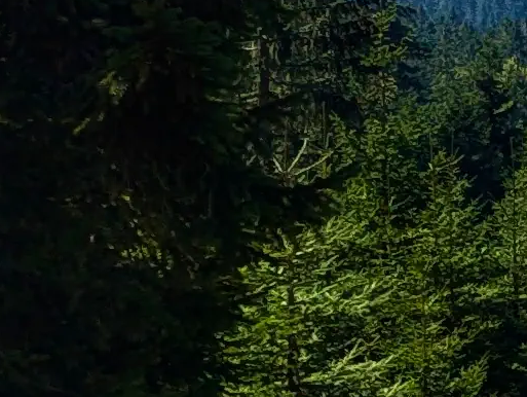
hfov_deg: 8.0
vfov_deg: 7.7
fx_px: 2911
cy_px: -200
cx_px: 1859
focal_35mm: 191
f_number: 1.85
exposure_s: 1/2309
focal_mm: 6.81
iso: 46
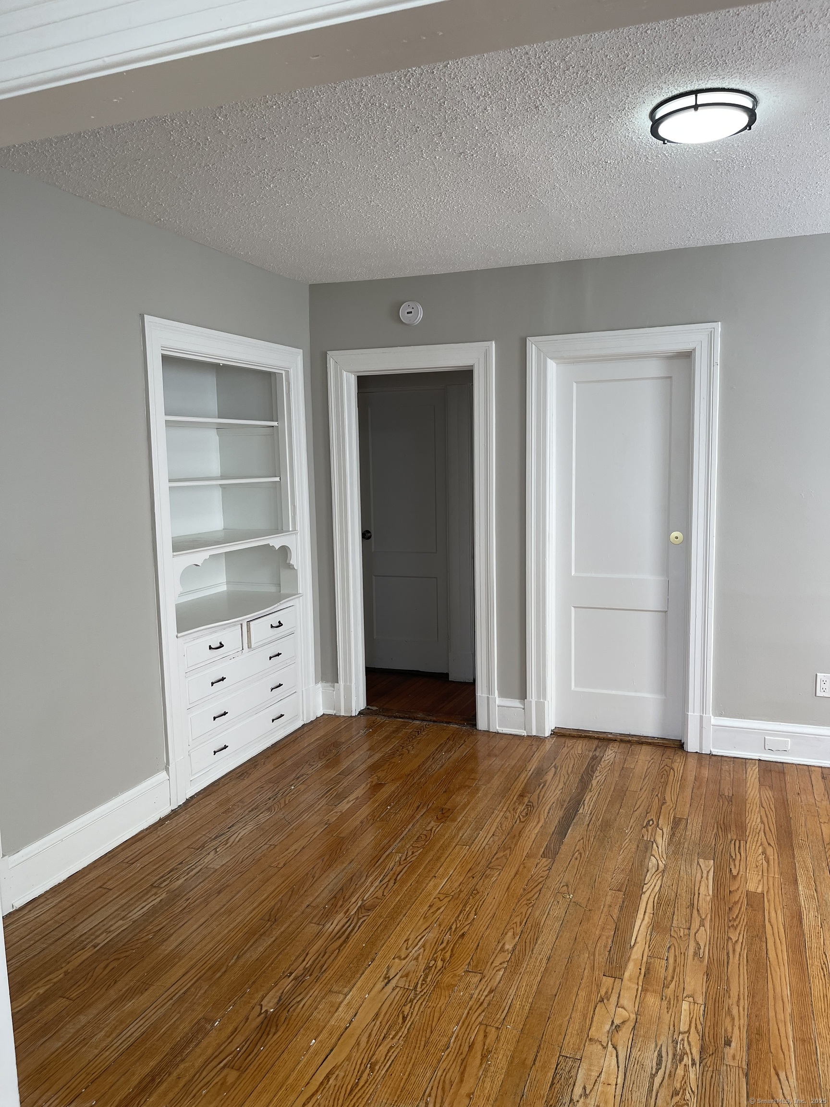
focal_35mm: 25
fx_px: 799
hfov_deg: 54.9
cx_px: 415
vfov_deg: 69.4
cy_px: 554
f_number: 1.6
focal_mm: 5.1
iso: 64
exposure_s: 1/120
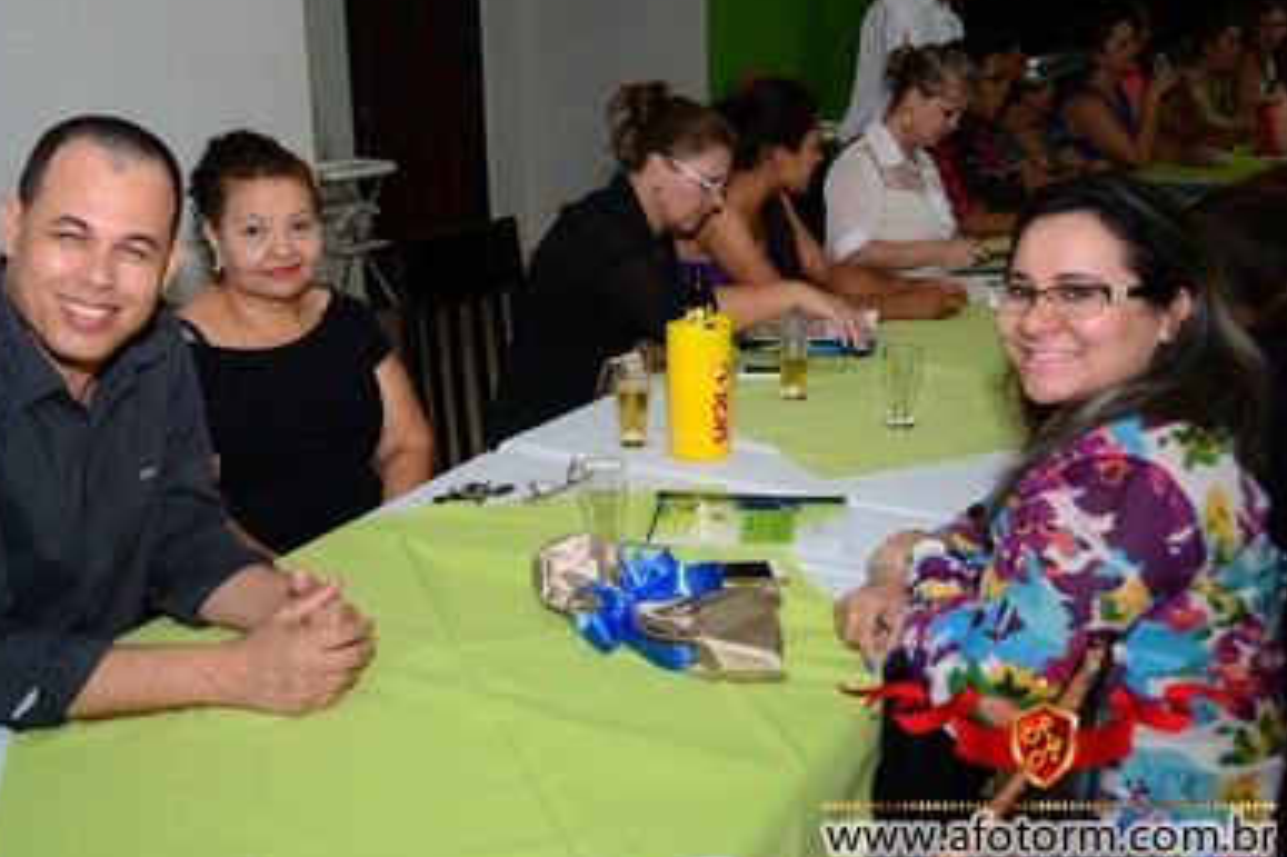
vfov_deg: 31.9
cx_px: 543
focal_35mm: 42
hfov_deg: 46.3
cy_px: 393
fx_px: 1501
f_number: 4
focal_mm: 24
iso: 800
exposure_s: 1/60
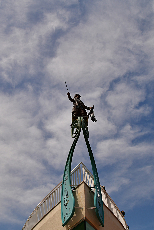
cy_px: 115
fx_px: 154
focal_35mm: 24
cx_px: 77
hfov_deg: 53.1
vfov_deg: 73.8
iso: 200
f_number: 9
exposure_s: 1/100
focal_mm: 24
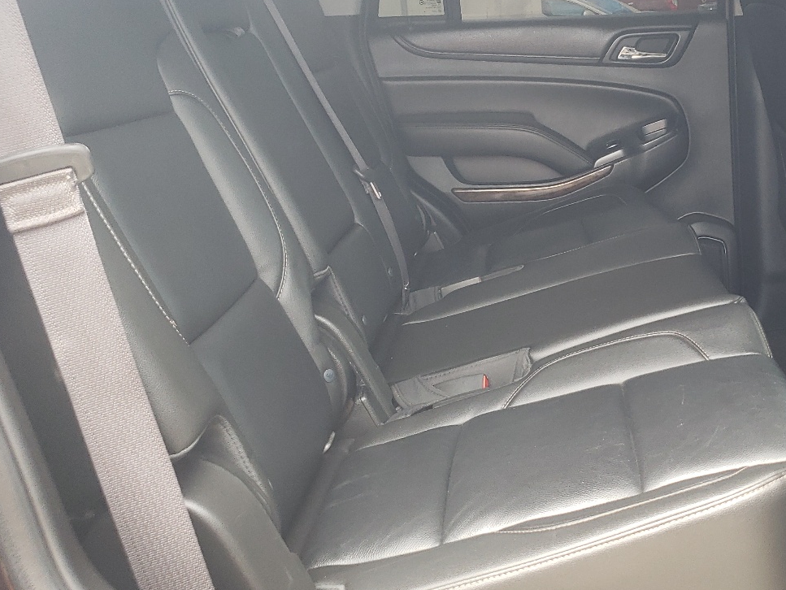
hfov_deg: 42.3
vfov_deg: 33.4
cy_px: 217
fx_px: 977
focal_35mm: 43
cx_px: 606
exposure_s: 1/120
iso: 97
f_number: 1.5
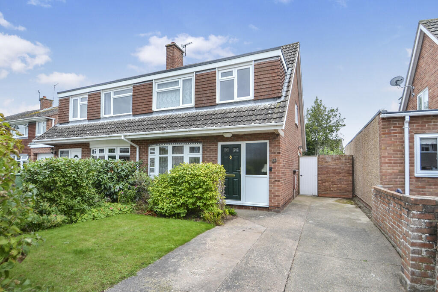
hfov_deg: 92.4
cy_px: 146
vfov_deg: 69.7
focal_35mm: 17
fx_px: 210
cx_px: 219
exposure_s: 1/125
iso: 125
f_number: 5.6
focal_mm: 11.5
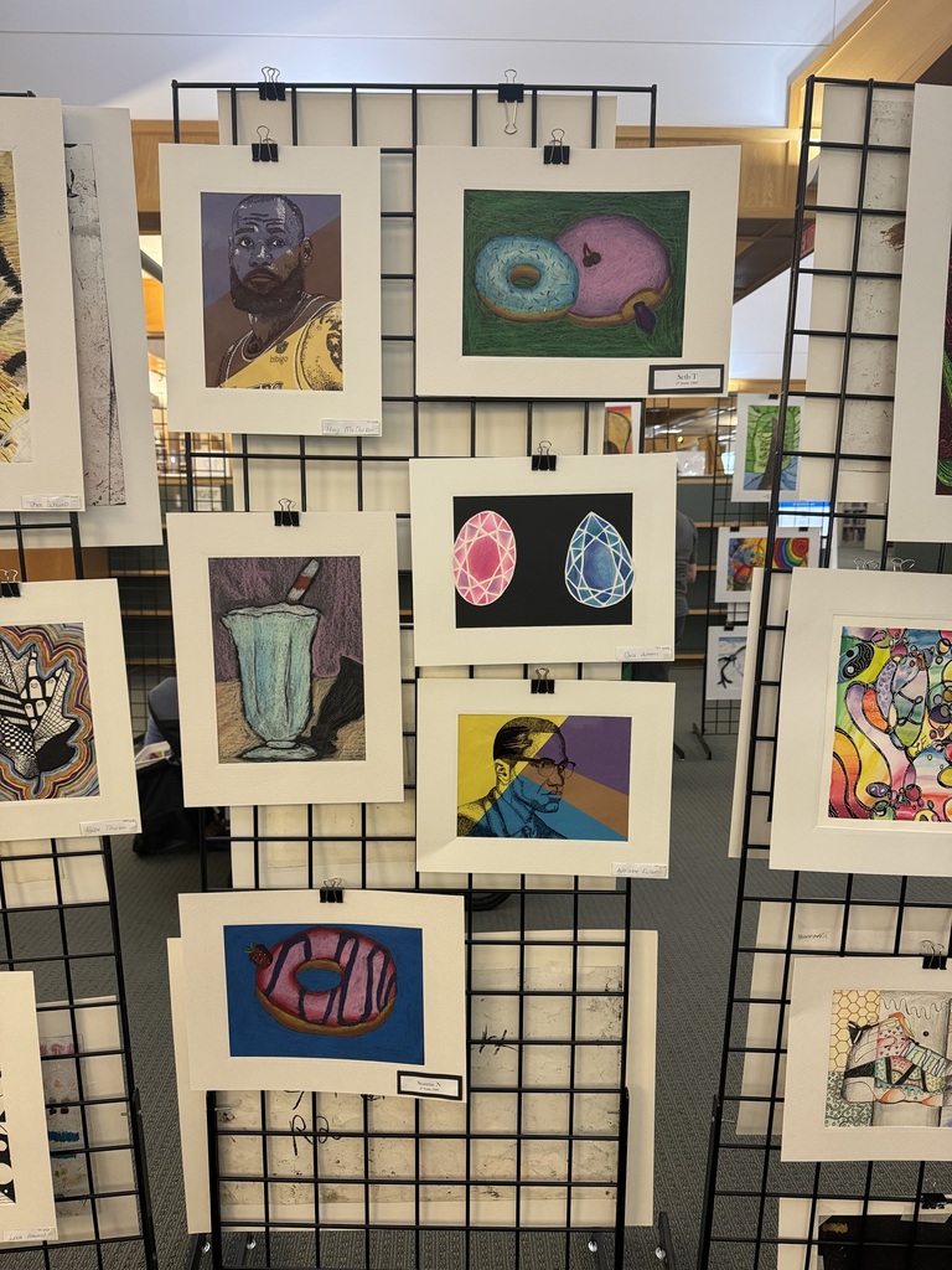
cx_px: 476
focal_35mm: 24
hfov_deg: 56.8
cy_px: 635
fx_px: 880
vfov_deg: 71.6
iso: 320
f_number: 1.78
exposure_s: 1/60
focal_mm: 6.86
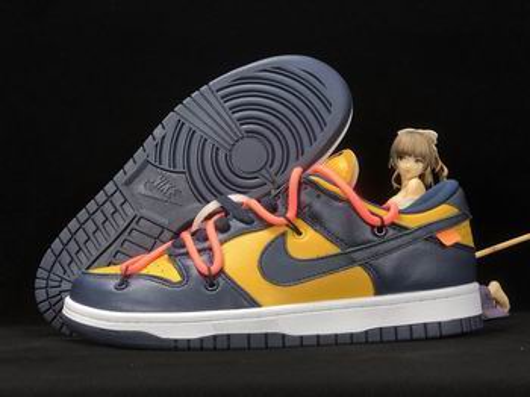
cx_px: 265
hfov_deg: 33.8
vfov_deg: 25.6
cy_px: 198
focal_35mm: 57
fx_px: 872
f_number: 2.8
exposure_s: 1/30
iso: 100
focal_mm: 6.6
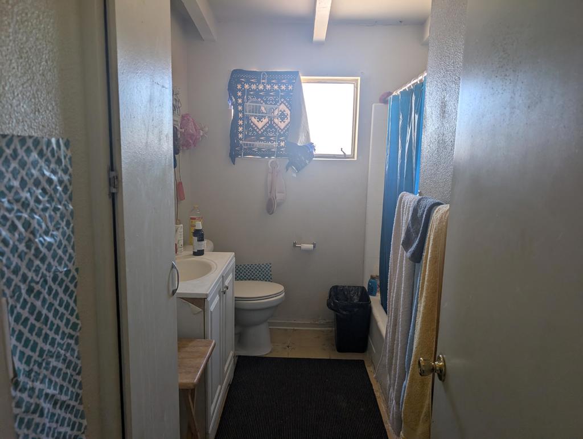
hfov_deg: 71.5
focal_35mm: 24
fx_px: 405
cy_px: 220
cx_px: 292
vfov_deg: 56.9
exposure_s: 1/31.4
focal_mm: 6.9
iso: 34
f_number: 1.68
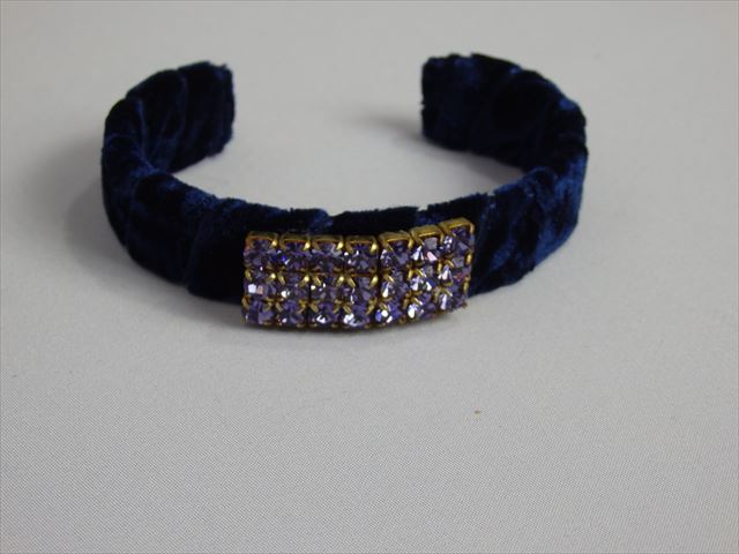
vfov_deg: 22.3
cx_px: 370
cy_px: 277
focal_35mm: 66
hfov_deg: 29.4
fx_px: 1409
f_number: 4.4
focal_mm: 11.9
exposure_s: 1/80
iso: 125
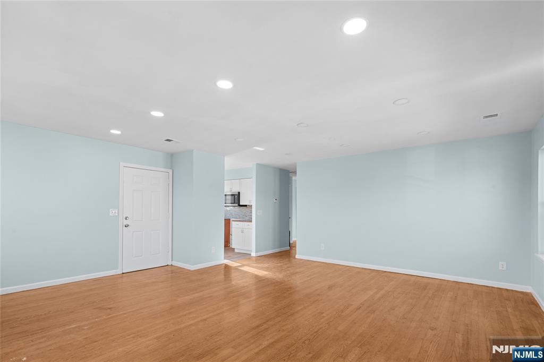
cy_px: 181
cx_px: 272
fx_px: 242
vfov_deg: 73.7
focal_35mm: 16
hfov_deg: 96.8
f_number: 8
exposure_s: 1/20
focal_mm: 16
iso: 400
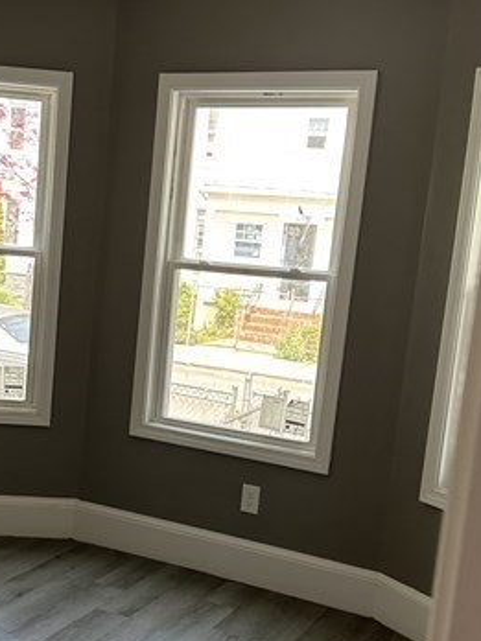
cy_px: 398
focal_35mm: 53
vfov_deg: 36.0
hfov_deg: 27.0
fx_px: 982
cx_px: 92
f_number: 1.78
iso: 125
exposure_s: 1/136
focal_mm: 6.86
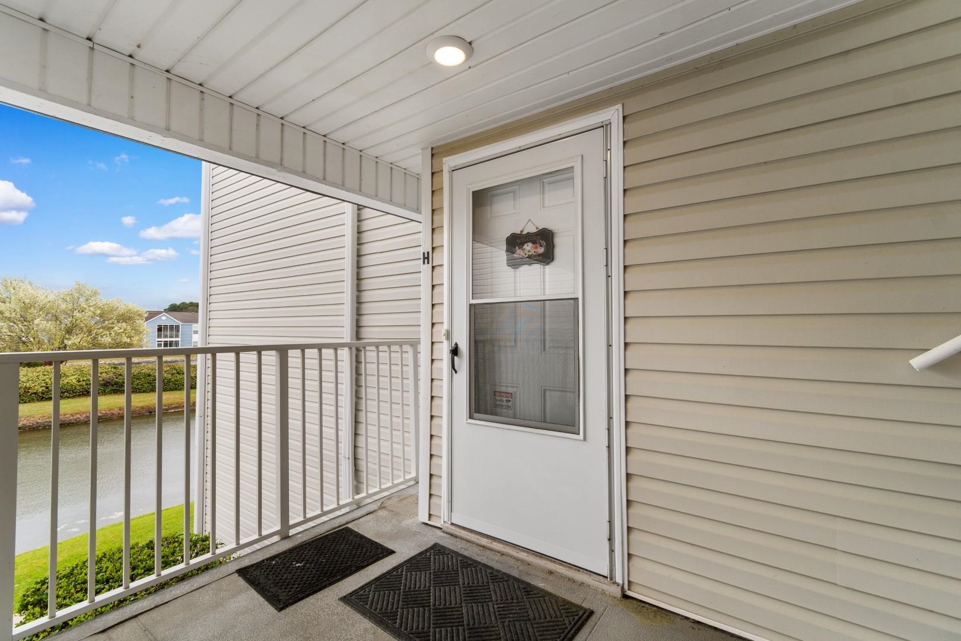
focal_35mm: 15
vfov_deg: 77.3
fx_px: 400
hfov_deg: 100.4
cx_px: 480
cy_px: 320
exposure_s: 1/60
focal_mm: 10
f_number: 4.5
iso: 100
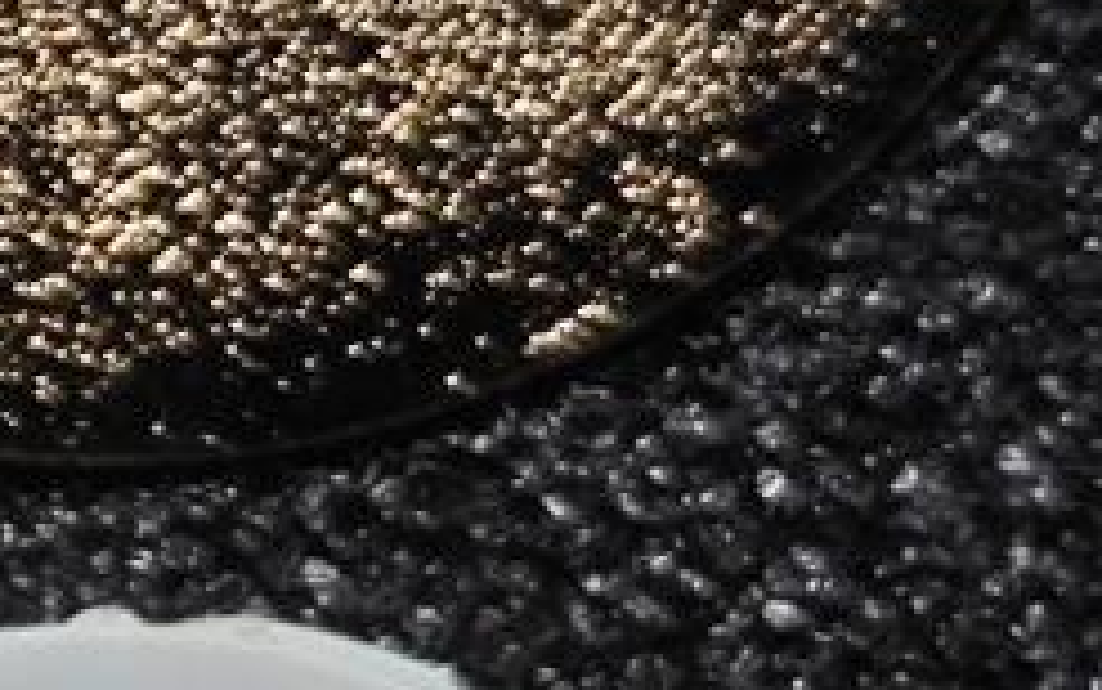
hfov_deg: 6.7
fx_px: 8864
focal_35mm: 295
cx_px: -1604
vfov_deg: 4.4
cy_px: -542
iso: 50
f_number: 1.6
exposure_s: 1/129
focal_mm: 5.84
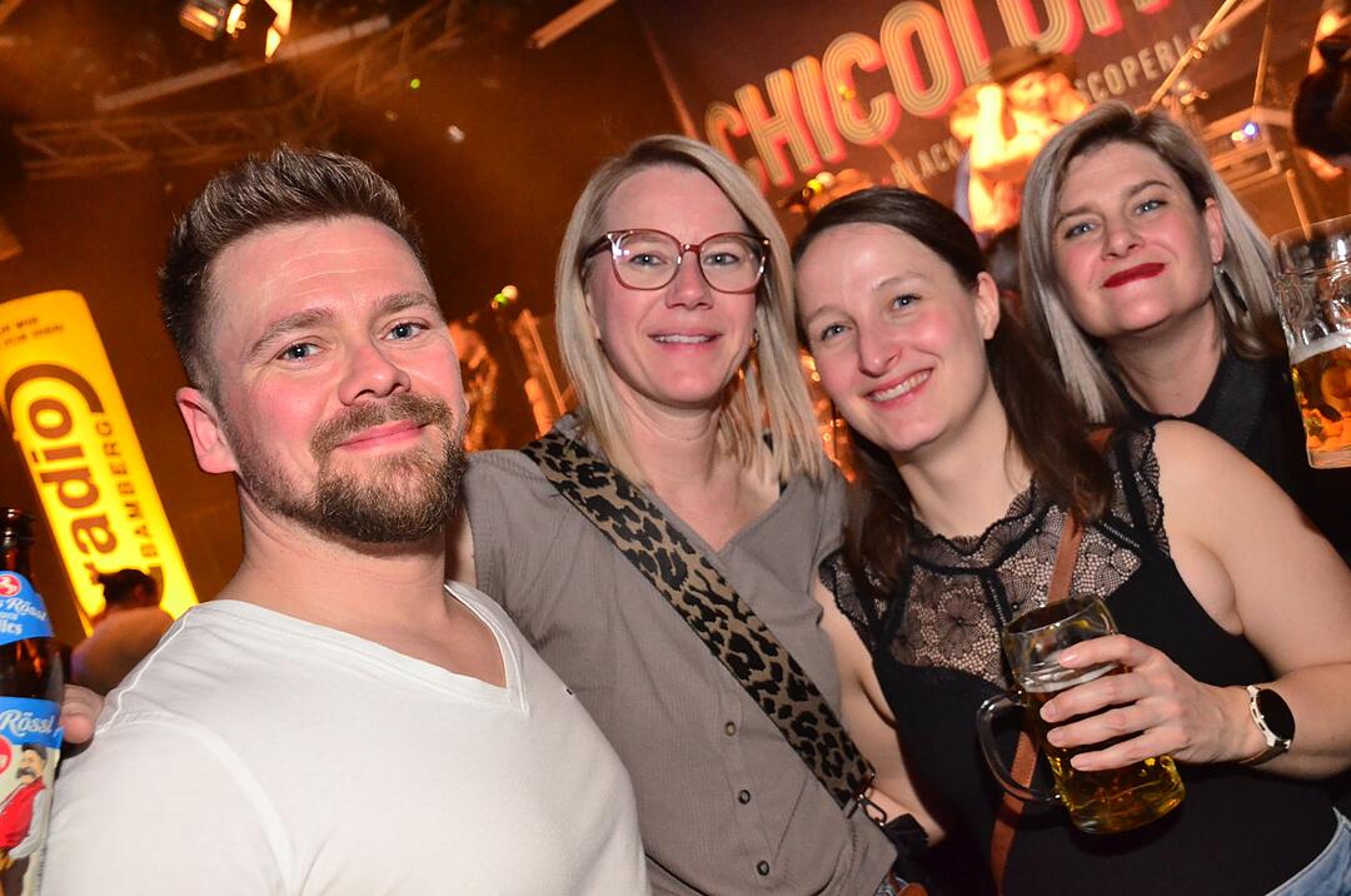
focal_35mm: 38
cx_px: 676
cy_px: 448
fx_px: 1405
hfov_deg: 51.4
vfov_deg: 35.4
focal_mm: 25
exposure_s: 1/20
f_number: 5.6
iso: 3200
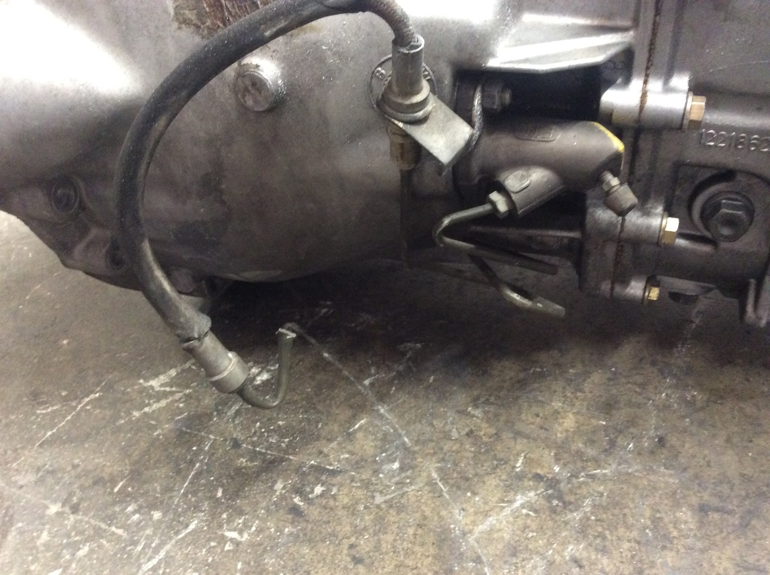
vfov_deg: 44.1
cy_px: 288
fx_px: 711
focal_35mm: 32
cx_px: 385
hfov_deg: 56.9
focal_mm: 3.3
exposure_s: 1/15
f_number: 2.4
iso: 250
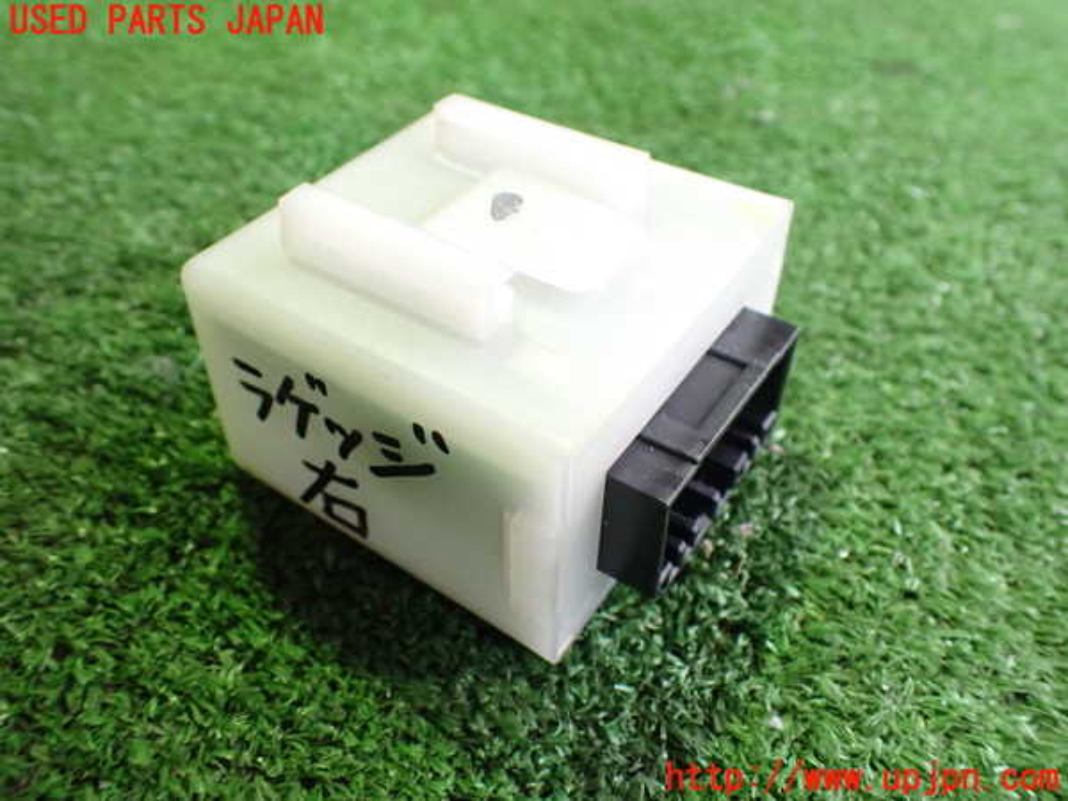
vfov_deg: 46.8
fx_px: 926
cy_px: 400
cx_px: 534
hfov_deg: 60.0
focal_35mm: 30
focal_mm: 5.4
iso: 800
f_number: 2.3
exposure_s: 1/60
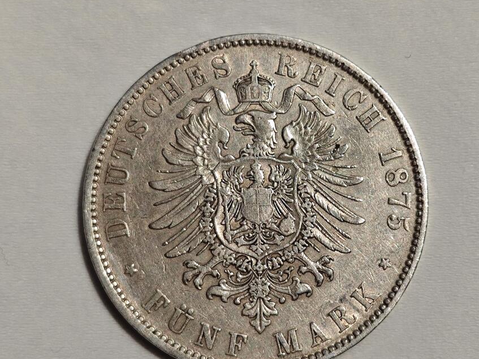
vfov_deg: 19.4
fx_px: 1052
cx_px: 287
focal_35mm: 76
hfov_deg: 25.6
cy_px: 182
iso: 400
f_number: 1.6
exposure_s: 1/100
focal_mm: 6.55
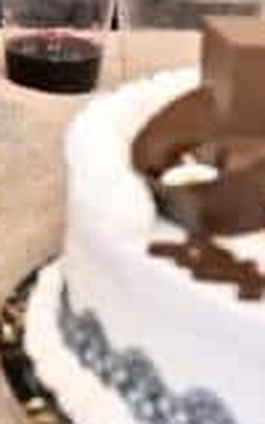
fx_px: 1814
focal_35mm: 157
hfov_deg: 7.2
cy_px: -309
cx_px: -588
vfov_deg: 12.3
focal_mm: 24
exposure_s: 1/200
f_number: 4
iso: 1250
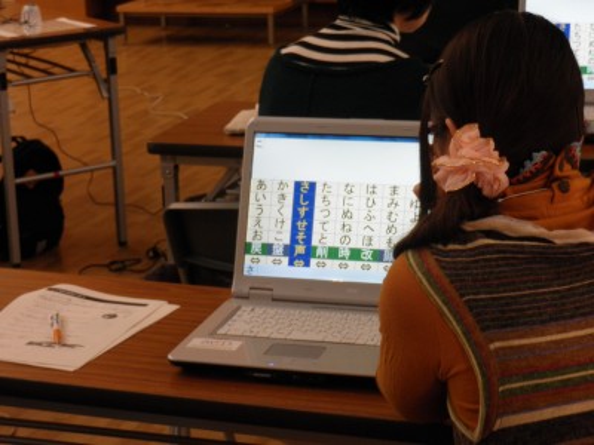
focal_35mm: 101
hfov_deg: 19.4
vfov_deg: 14.6
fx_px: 1733
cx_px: 297
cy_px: 222
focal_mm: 17.9
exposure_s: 1/13
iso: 200
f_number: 5.3
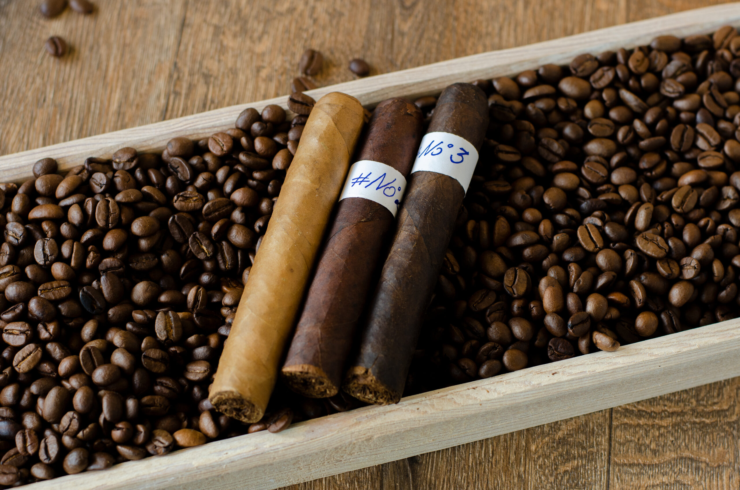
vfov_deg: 18.1
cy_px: 245
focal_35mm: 75
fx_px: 1539
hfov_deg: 27.0
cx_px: 370
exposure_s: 1/80
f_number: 4.5
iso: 400
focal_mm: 50
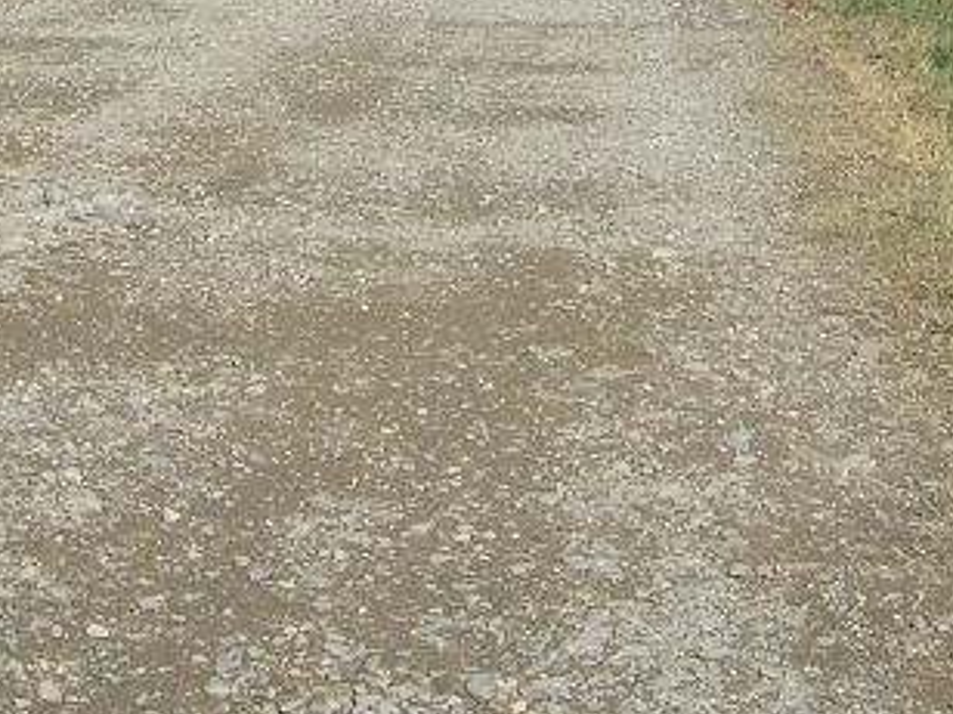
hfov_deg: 17.4
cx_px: 569
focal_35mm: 113
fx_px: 3111
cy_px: -321
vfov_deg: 12.5
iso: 71
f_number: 4.9
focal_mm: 5.7
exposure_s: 1/784
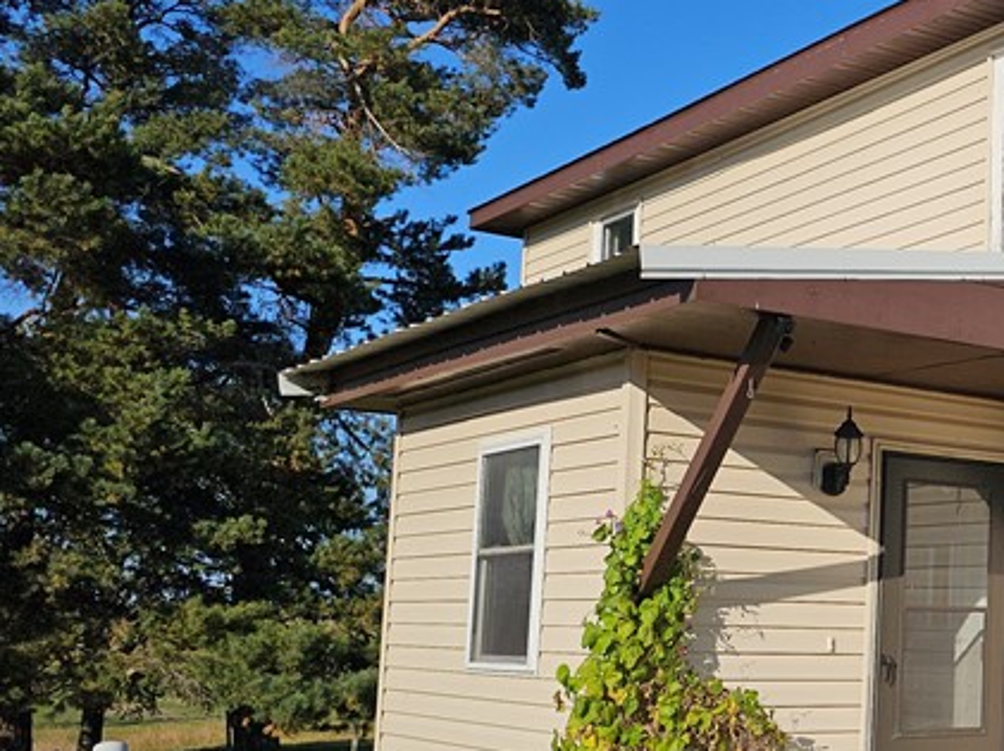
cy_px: 455
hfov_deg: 30.1
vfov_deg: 26.0
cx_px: 1159
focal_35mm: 56
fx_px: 1623
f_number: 1.7
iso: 10
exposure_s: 1/1372
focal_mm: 6.3
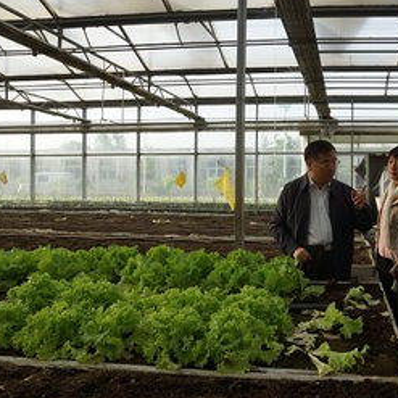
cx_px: 305
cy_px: 190
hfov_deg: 47.6
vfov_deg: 49.7
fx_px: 429
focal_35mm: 33
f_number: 5.6
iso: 100
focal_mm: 16
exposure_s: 1/125
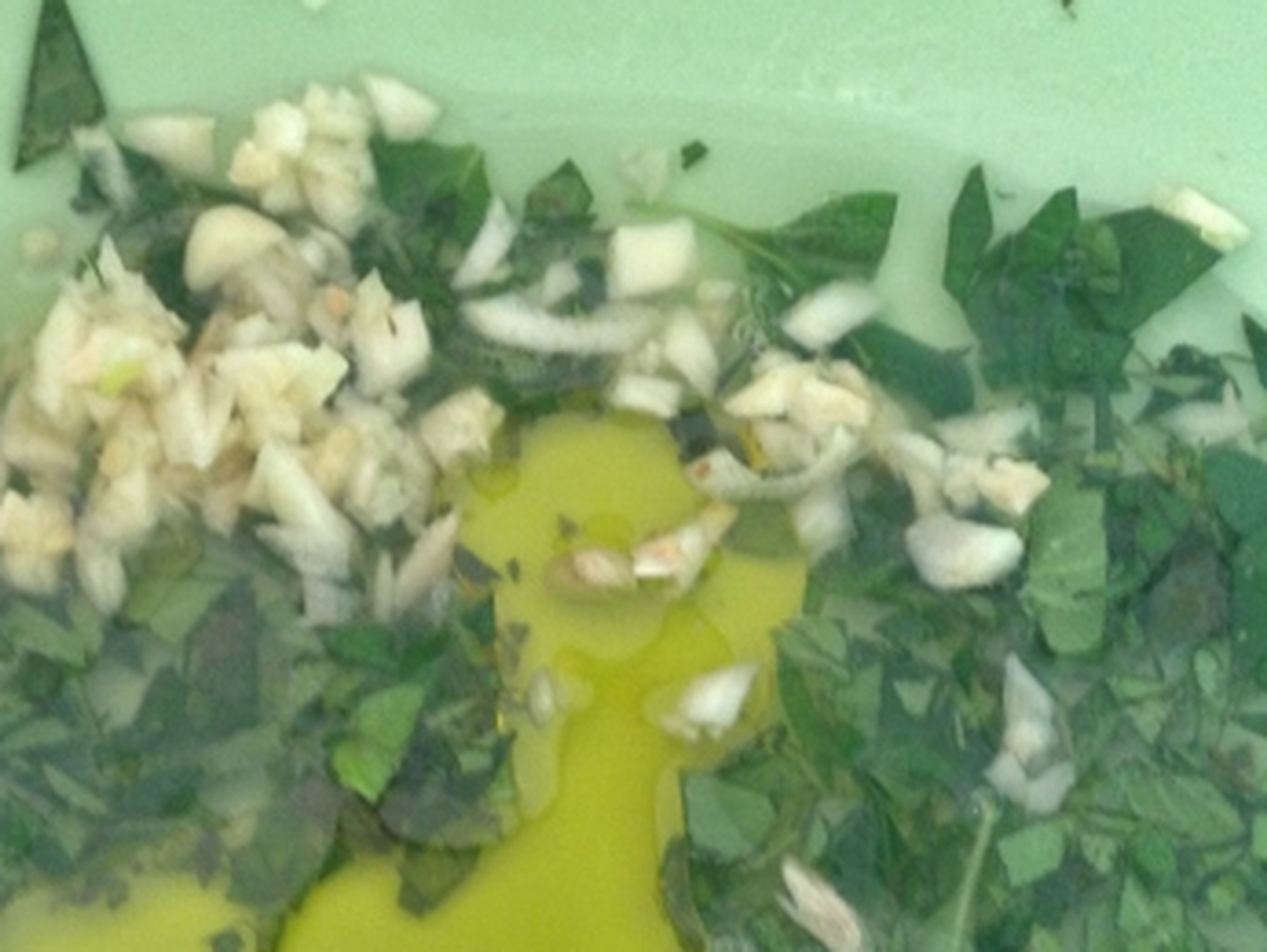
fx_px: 2234
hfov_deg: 31.6
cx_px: 575
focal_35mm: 61
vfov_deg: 23.6
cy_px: 784
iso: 160
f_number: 2.4
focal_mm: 4.12
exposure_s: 1/20
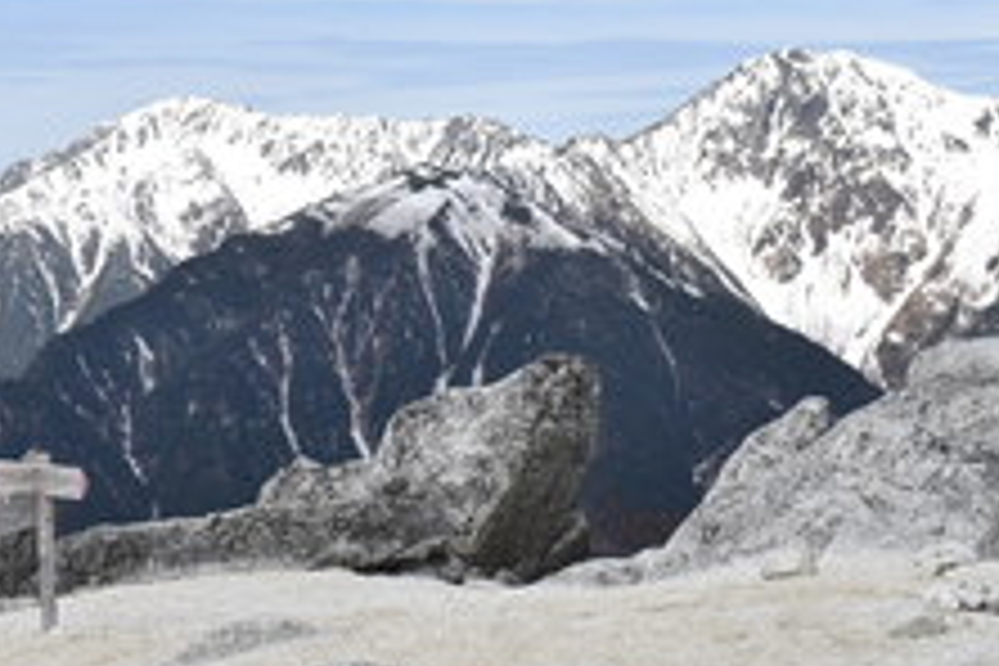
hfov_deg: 27.6
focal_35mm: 73
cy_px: 171
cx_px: 369
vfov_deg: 18.6
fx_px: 2023
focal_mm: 27
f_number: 13
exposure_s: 1/160
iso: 125
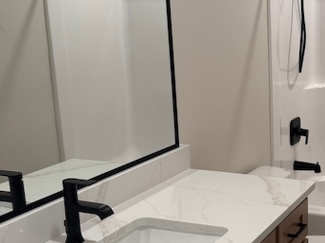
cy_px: 120
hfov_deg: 31.4
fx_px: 526
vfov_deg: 26.1
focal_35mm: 56
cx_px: 334
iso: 80
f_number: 1.78
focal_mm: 6.76
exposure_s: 1/120
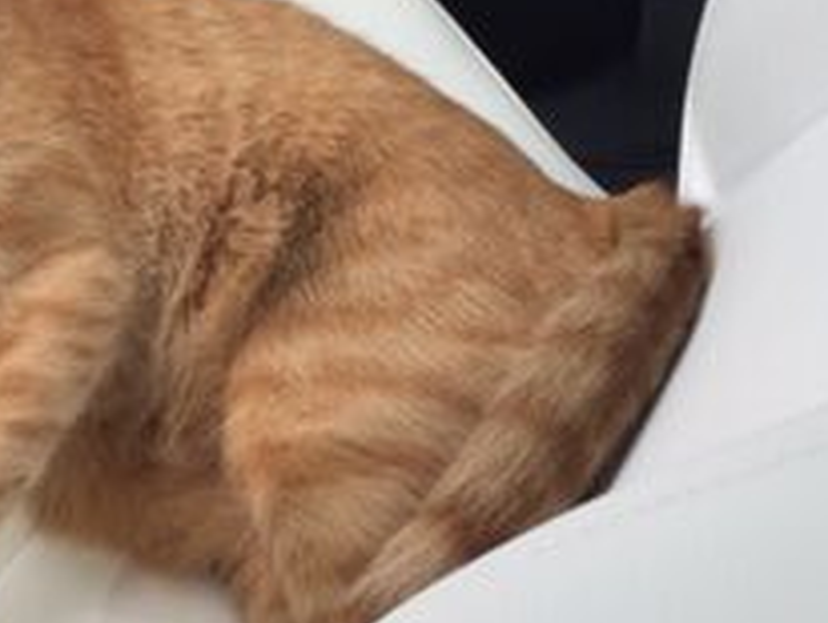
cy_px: 12
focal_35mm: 90
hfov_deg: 20.8
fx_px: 2155
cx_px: -52
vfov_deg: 16.1
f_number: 2.2
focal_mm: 4.15
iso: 32
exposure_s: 1/628
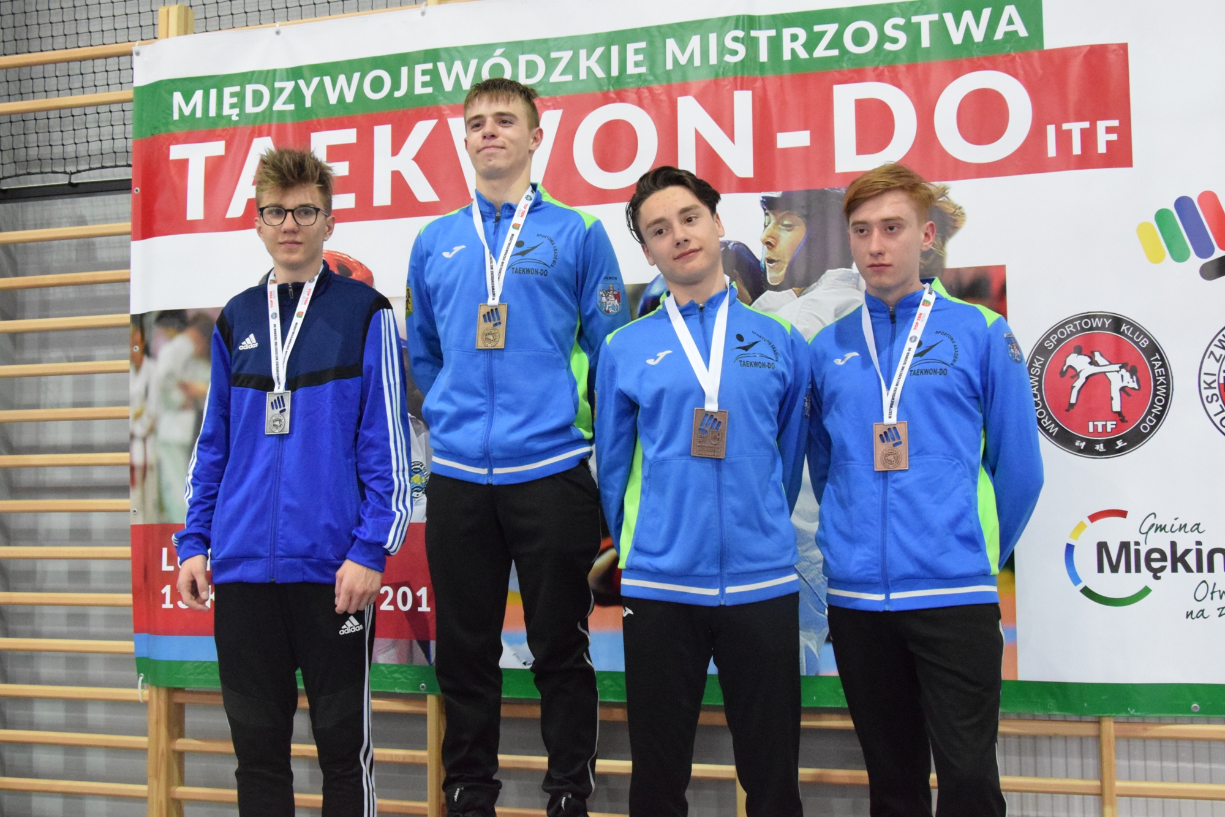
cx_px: 612
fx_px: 1327
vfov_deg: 34.2
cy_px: 408
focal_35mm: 39
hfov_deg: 49.6
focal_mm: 26
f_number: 10
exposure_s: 1/40
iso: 6400
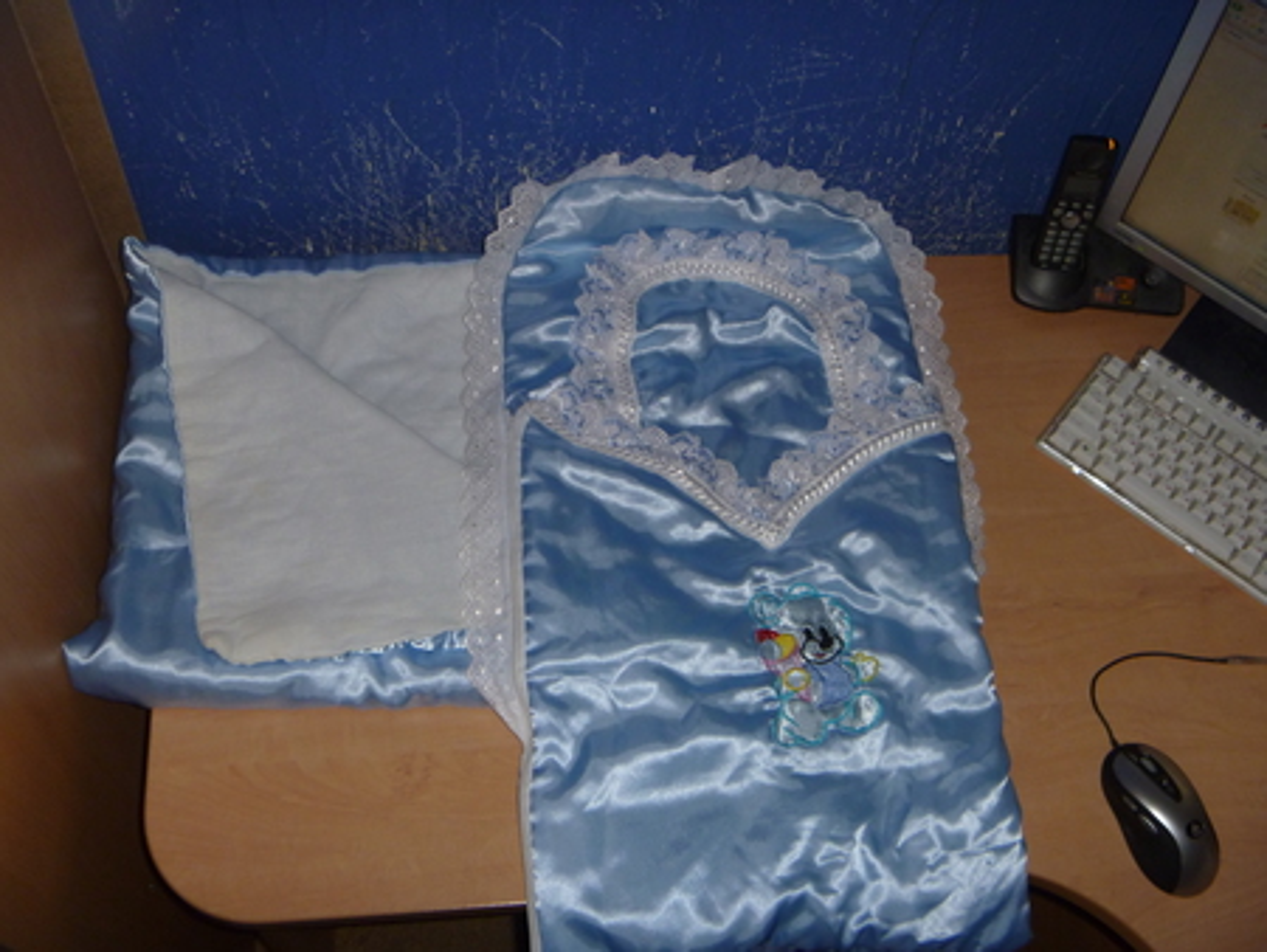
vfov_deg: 40.7
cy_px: 476
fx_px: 1282
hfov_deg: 52.6
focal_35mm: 35
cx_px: 634
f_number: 3.5
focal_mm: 6.3
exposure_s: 1/30
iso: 160
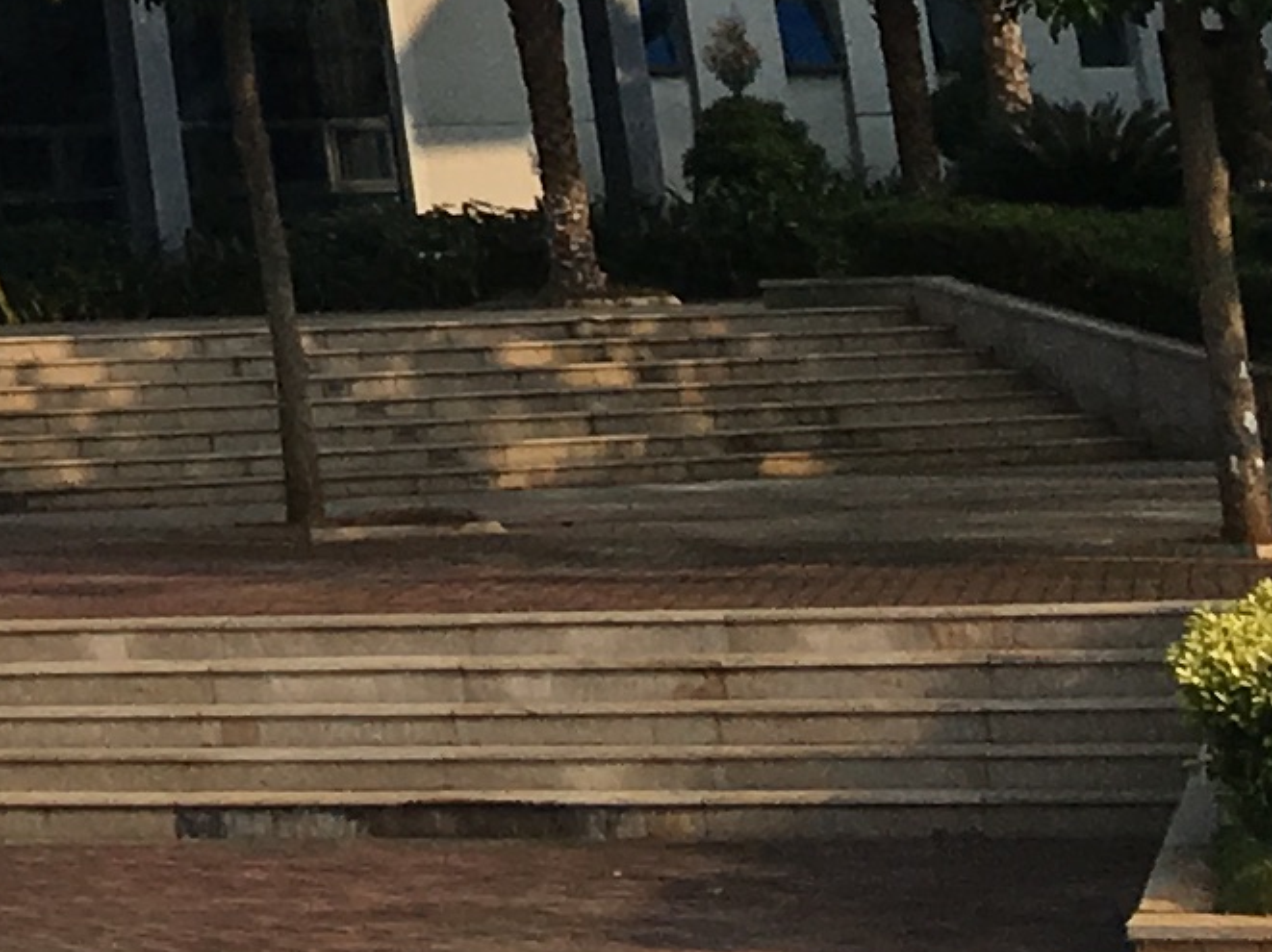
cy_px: -1498
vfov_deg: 7.7
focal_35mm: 177
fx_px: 6501
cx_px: -1778
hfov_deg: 9.8
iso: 25
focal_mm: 4.15
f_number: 2.2
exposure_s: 1/2024
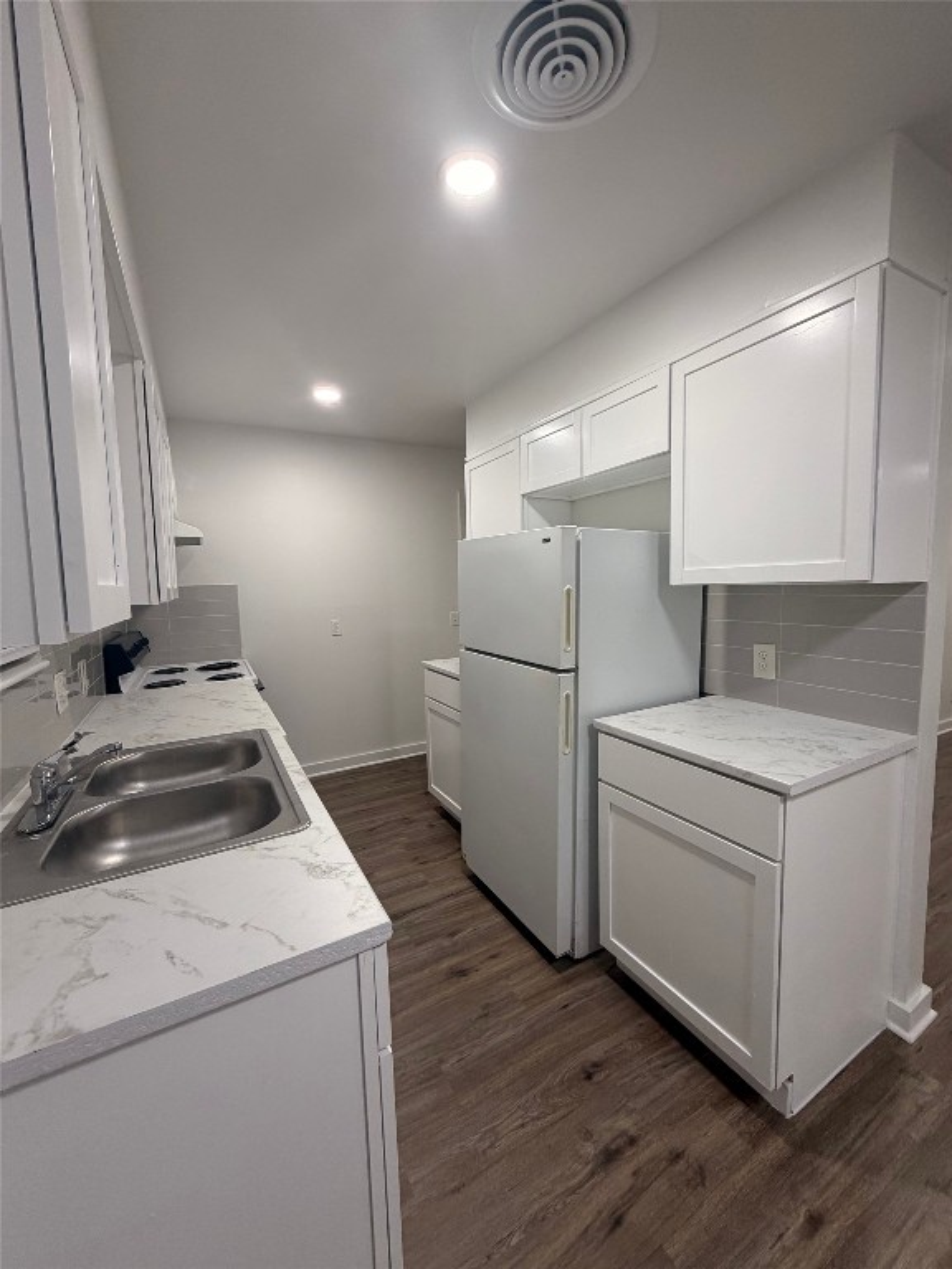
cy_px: 634
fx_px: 513
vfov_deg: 102.1
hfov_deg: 85.7
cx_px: 476
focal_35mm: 14
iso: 250
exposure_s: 1/120
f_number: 2.2
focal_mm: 2.22
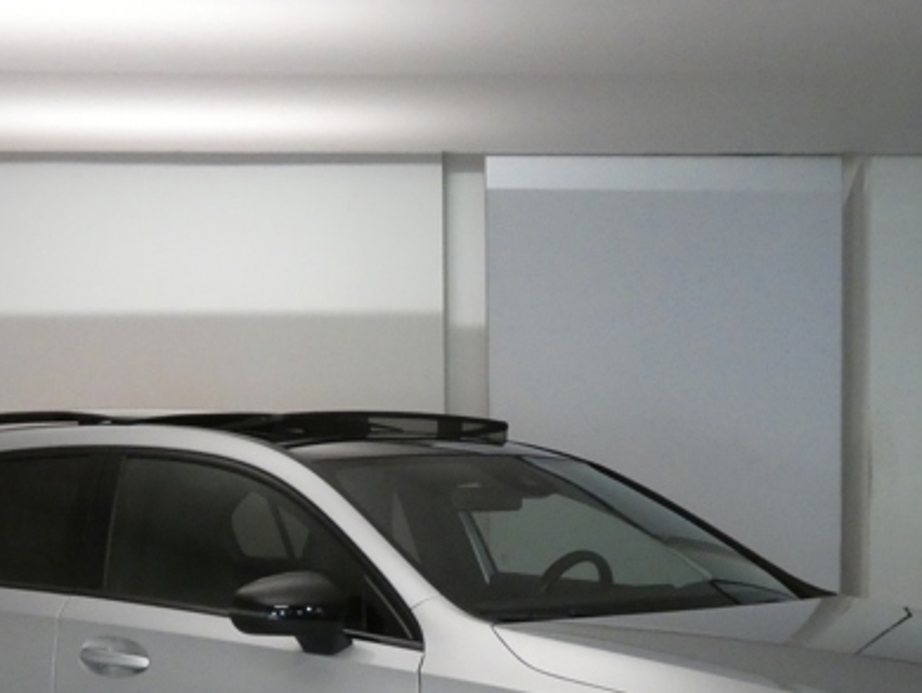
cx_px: 489
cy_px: 679
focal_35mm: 80
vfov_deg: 18.0
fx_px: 2132
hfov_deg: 24.4
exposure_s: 1/125
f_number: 3.6
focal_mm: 7.1
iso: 1000
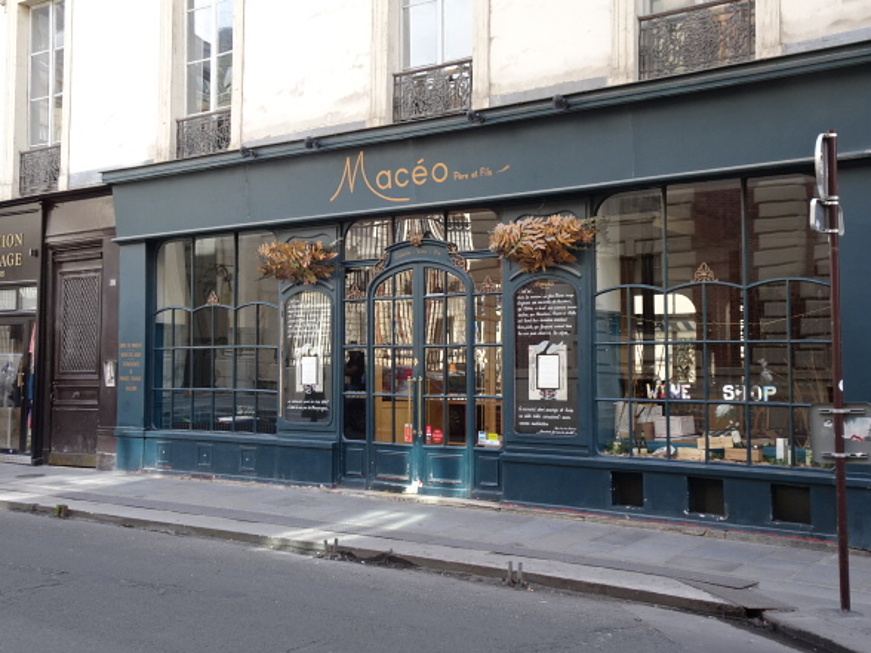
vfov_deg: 38.6
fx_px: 931
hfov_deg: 50.1
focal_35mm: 37
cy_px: 305
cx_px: 461
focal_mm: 5.79
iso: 80
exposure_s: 1/60
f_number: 4
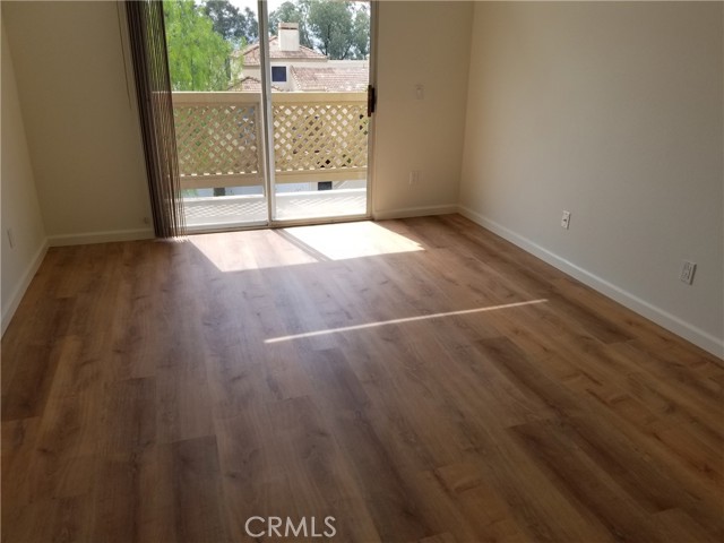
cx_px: 362
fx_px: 544
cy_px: 272
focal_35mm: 26
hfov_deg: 67.3
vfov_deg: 53.1
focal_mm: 4.25
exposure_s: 1/618
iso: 50
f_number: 1.7
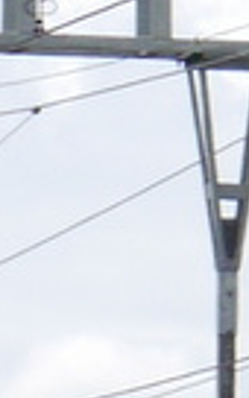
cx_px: 287
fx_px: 8567
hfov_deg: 1.7
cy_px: 967
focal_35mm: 789
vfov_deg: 2.6
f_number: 8
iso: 160
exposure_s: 1/320
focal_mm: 42
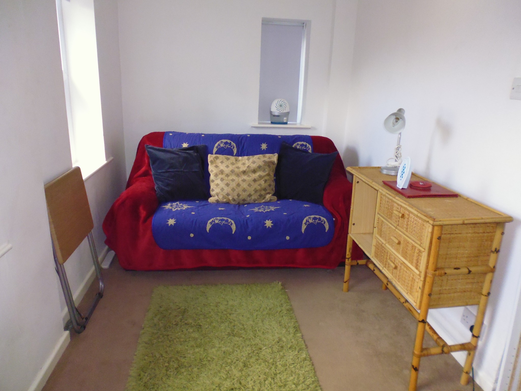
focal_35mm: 24
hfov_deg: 71.6
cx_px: 260
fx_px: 361
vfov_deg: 56.8
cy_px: 196
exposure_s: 1/60
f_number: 2.8
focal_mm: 4.3
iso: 400
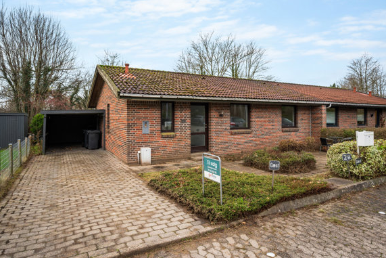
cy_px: 124
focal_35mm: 22
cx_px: 188
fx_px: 231
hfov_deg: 79.8
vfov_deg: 58.3
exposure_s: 1/8
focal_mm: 20.5
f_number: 8
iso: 200
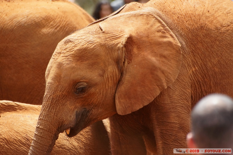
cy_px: 78
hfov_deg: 4.6
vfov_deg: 3.0
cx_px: 116
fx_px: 2909
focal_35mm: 450
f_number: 5.6
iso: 800
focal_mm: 300
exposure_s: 1/1000
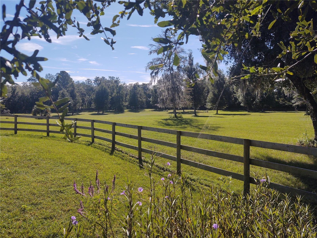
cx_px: 158
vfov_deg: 51.4
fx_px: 247
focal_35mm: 27
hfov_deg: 65.3
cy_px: 119
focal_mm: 4.75
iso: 100
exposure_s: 1/7702
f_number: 1.7
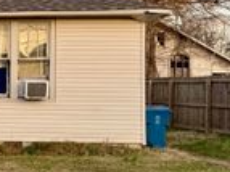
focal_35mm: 84
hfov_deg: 20.2
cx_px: -111
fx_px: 558
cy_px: 96
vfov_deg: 17.5
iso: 80
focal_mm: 6.76
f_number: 1.78
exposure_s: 1/627
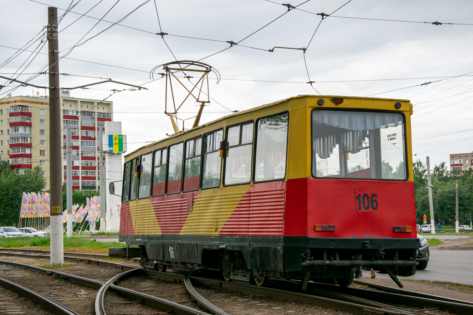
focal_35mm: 75
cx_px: 236
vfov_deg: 18.2
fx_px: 985
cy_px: 158
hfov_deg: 27.0
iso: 200
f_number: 5
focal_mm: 50
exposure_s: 1/500
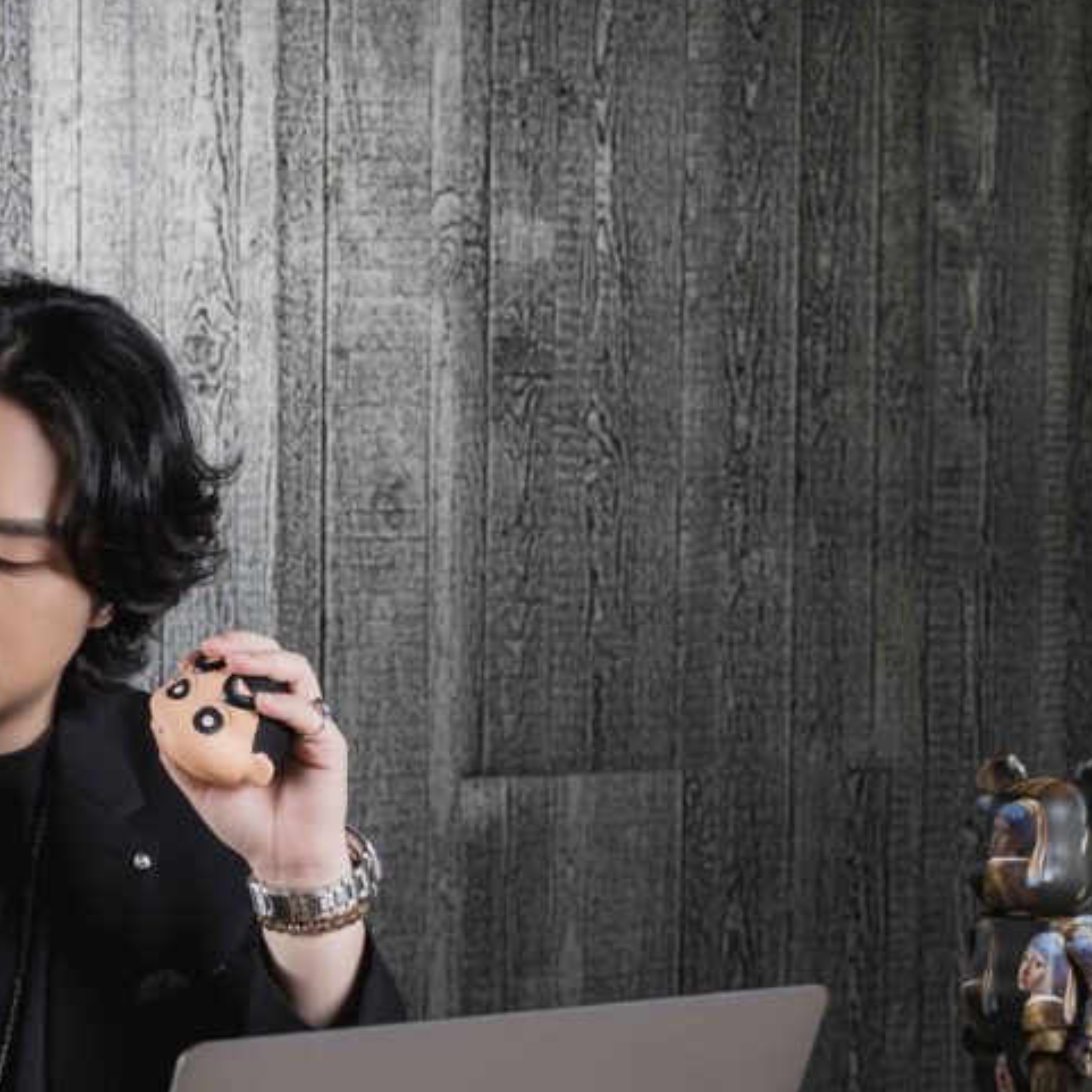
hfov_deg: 18.0
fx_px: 3391
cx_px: 68
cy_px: 806
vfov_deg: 18.2
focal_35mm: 95
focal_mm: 35
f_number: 4
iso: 200
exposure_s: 1/250
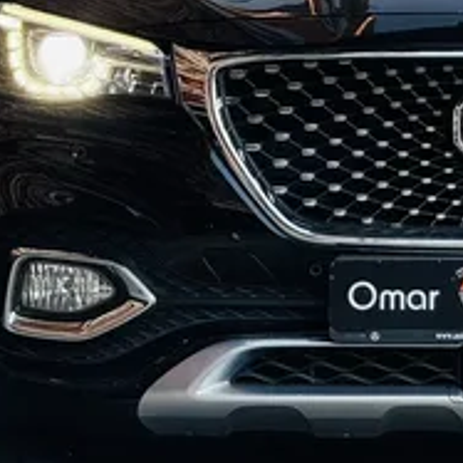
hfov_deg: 4.8
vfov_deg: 4.8
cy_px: 20
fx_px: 5493
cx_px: 483
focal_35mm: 363
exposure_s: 1/113
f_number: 2.8
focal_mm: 15.66
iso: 160
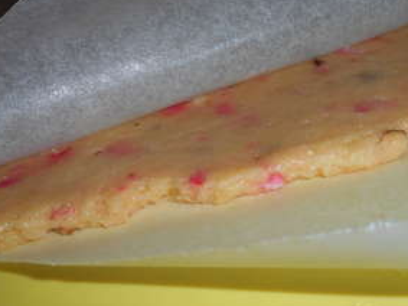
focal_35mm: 53
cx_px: 254
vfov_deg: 27.5
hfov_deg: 36.0
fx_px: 624
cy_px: 154
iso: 80
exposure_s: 1/25
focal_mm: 4.5
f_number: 3.7
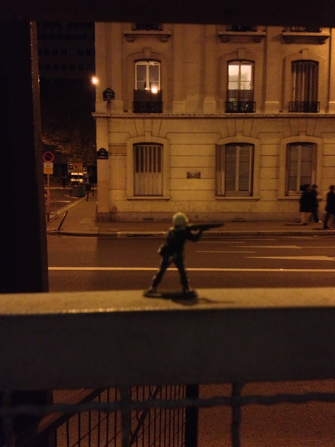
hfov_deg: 40.7
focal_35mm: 35
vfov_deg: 52.6
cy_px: 224
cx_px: 168
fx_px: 452
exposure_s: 1/15
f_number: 2.4
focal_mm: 4.28
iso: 800
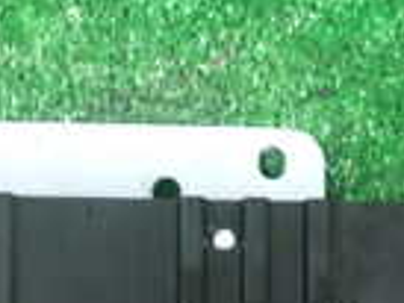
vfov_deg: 10.7
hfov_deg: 15.0
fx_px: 1530
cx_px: 118
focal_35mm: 131
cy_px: 515
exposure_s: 1/20
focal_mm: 5.4
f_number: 2.3
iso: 800
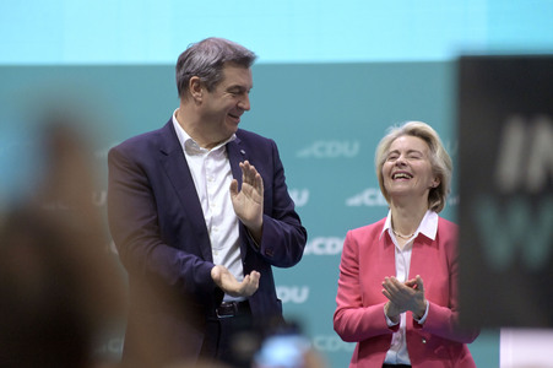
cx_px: 276
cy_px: 184
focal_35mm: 500
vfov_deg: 2.7
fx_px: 7675
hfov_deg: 4.1
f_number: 5.6
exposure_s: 1/500
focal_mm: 500
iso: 8000
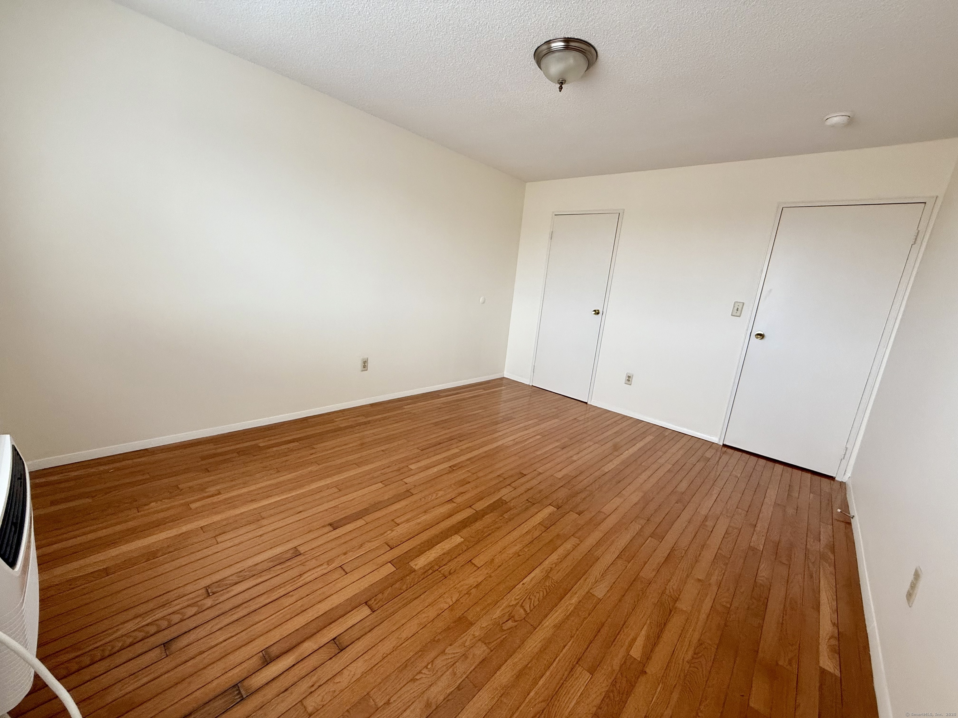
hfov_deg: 102.1
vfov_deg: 85.7
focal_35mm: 14
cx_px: 479
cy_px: 359
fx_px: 387
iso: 160
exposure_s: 1/99
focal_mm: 2.22
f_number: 2.2
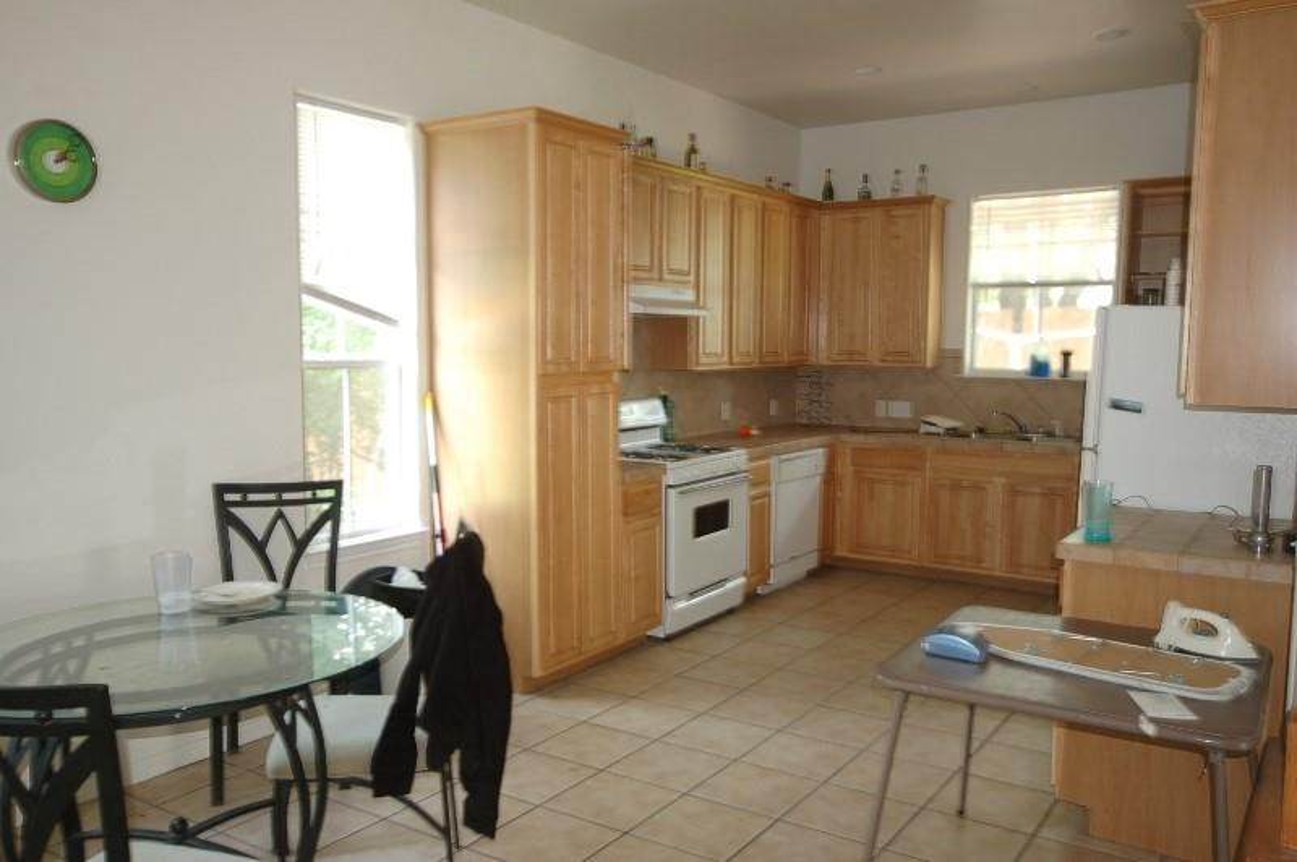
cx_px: 648
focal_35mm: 30
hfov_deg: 62.0
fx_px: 1080
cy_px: 431
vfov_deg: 43.5
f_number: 5.6
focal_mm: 20
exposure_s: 1/3
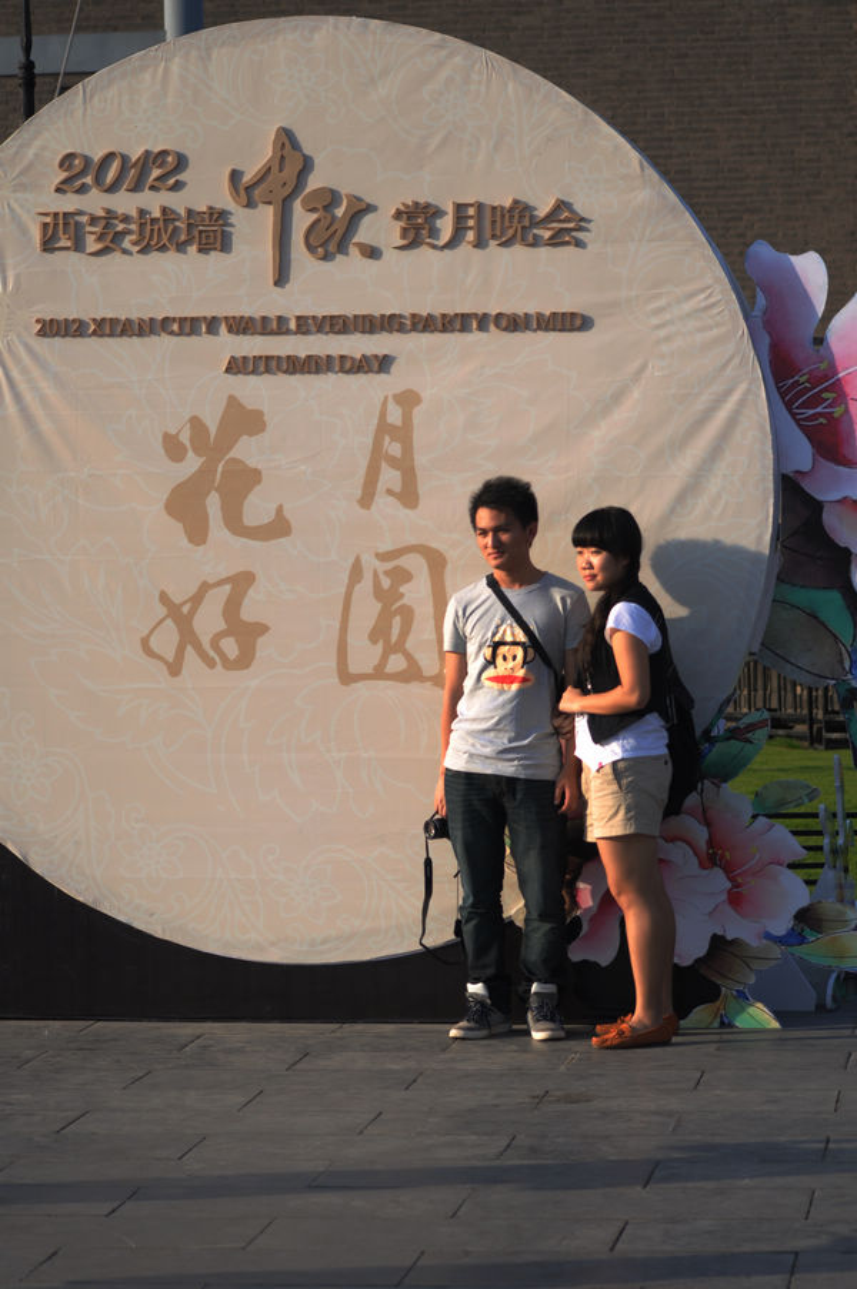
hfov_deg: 13.0
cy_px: 644
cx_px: 428
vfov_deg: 19.5
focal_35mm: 105
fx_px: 3758
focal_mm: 70
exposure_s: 1/500
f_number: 4
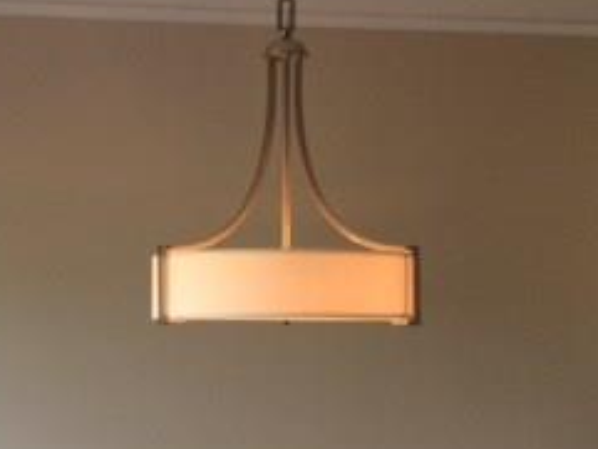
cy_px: 404
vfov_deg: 18.8
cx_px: 127
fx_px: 1331
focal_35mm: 77
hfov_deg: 24.9
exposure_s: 1/120
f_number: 2.2
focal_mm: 4.15
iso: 64
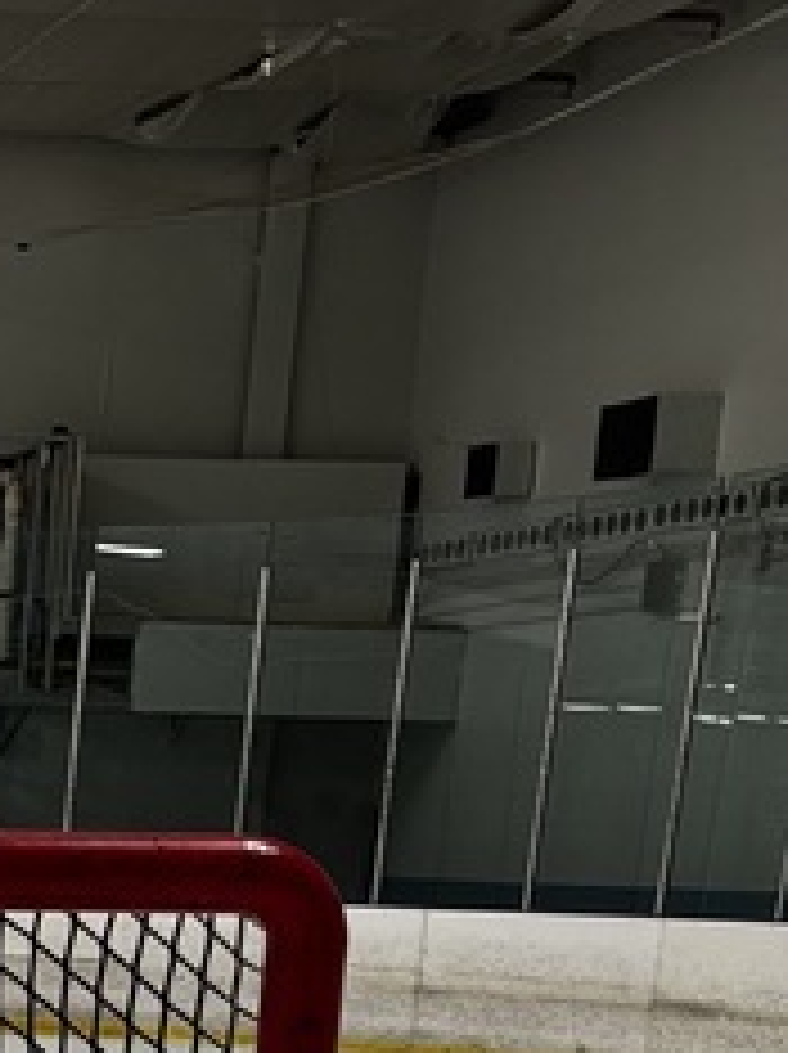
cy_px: 1638
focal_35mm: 114
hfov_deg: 11.4
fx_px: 3466
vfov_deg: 15.7
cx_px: -928
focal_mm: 5.96
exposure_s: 1/121
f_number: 1.6
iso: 100
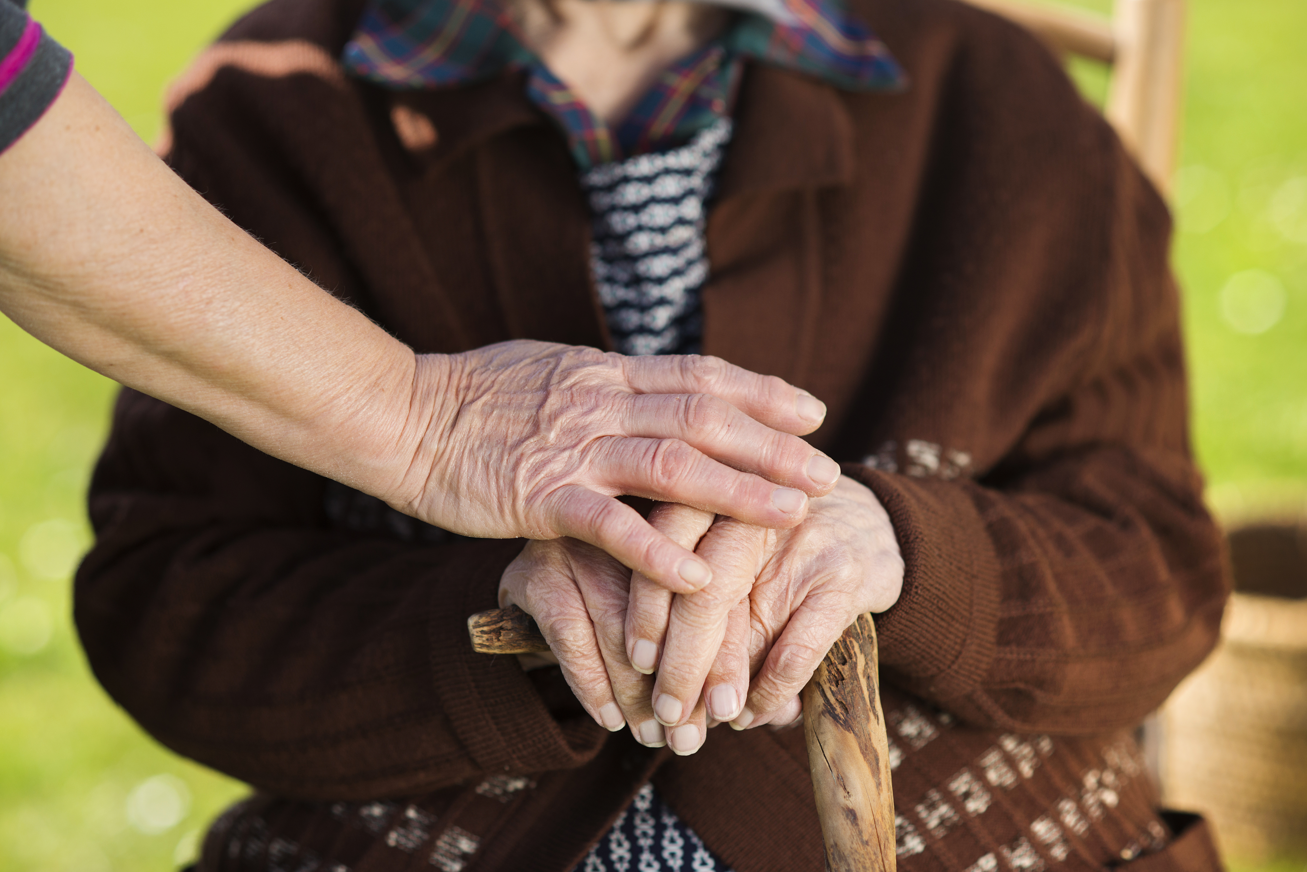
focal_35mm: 85
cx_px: 654
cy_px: 436
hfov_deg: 23.9
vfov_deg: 16.1
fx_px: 3087
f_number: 2.8
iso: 200
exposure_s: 1/2000
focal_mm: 85
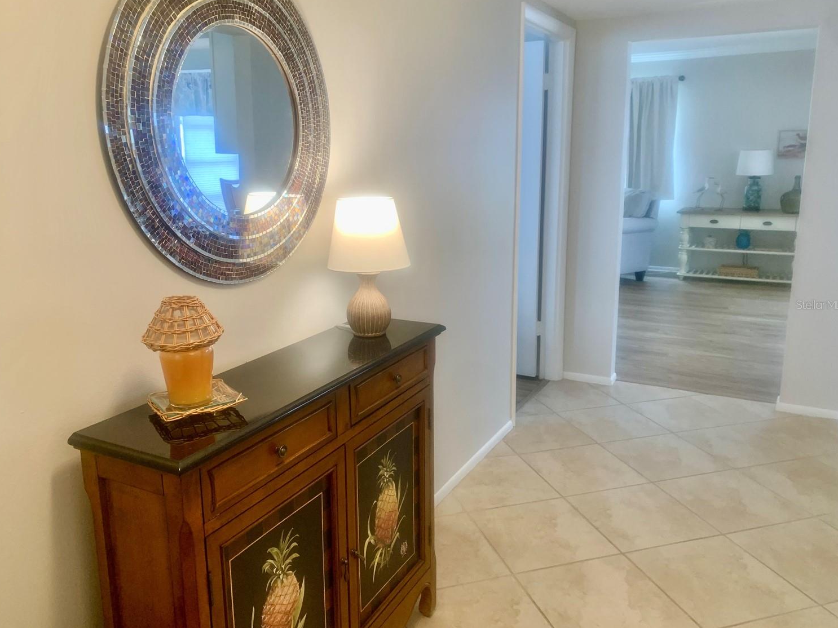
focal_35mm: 28
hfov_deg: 63.4
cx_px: 398
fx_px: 678
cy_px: 304
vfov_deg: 49.7
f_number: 1.8
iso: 100
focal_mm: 4.25
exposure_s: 1/60
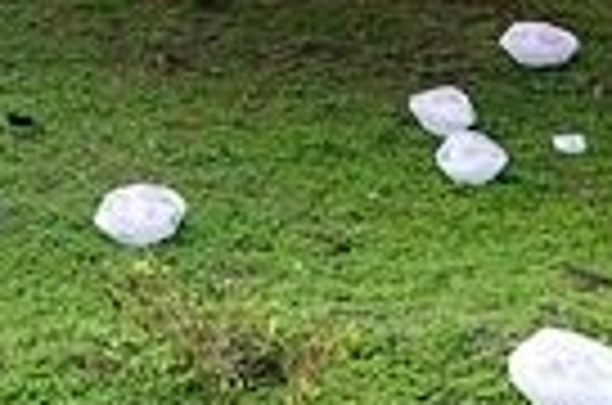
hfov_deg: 16.4
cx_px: -279
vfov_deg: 11.3
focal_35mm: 115
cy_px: -250
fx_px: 1950
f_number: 3.2
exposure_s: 1/200
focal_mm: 9
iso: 125
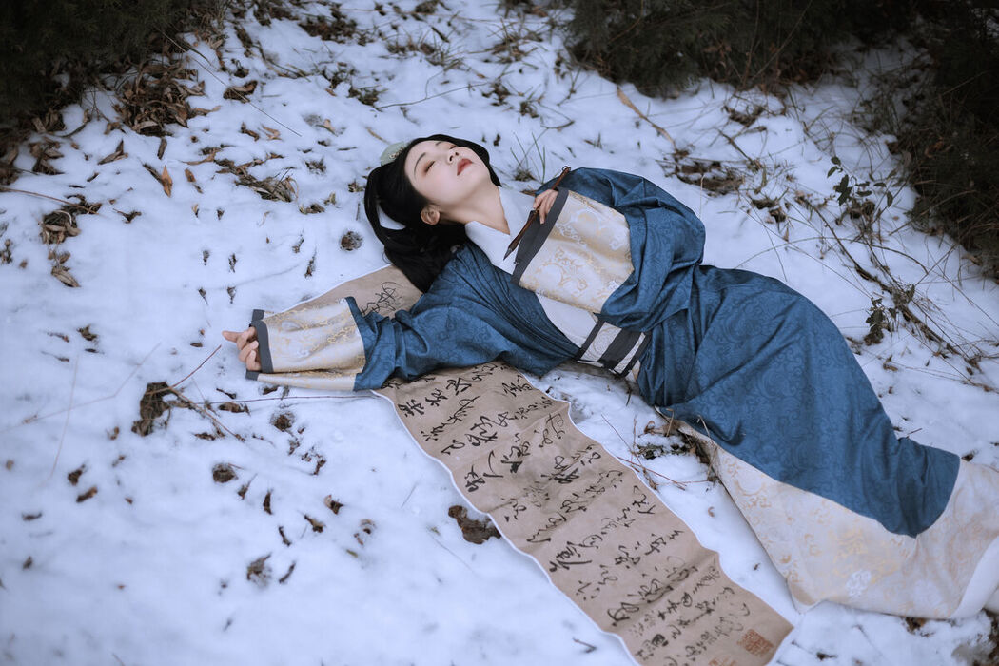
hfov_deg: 39.6
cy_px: 333
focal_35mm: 50
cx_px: 500
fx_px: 1387
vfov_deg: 27.0
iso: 100
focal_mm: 50
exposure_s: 1/500
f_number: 2
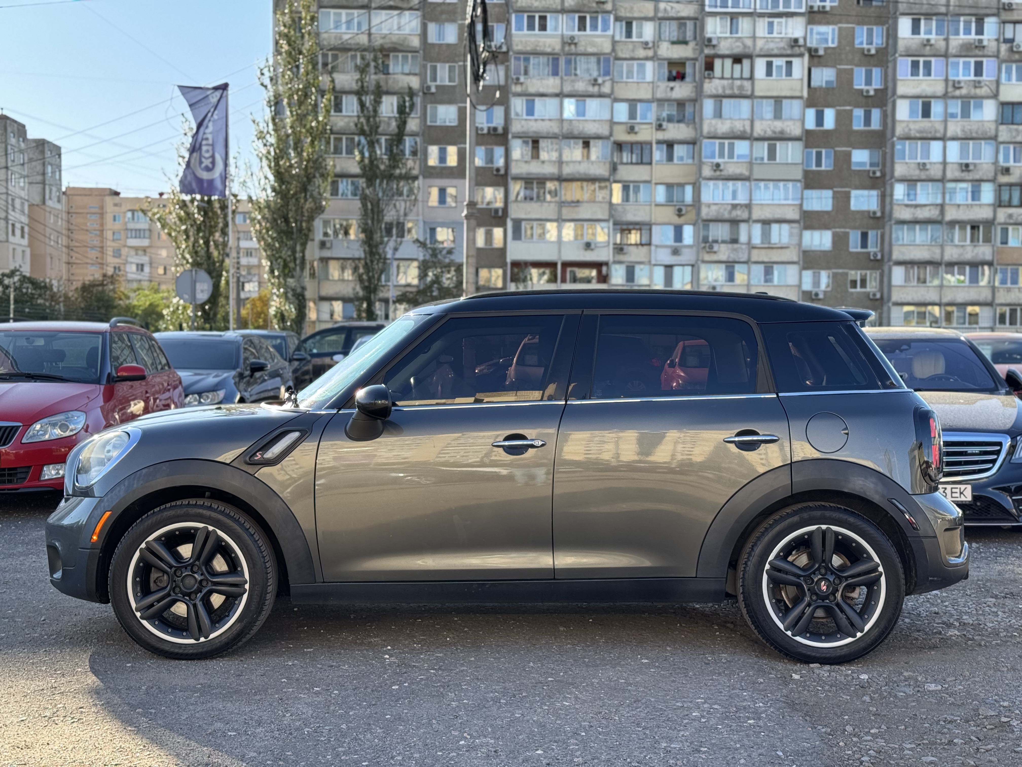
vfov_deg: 30.3
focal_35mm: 48
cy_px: 384
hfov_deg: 39.7
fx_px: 1417
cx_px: 511
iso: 64
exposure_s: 1/445
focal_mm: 6.76
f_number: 1.78
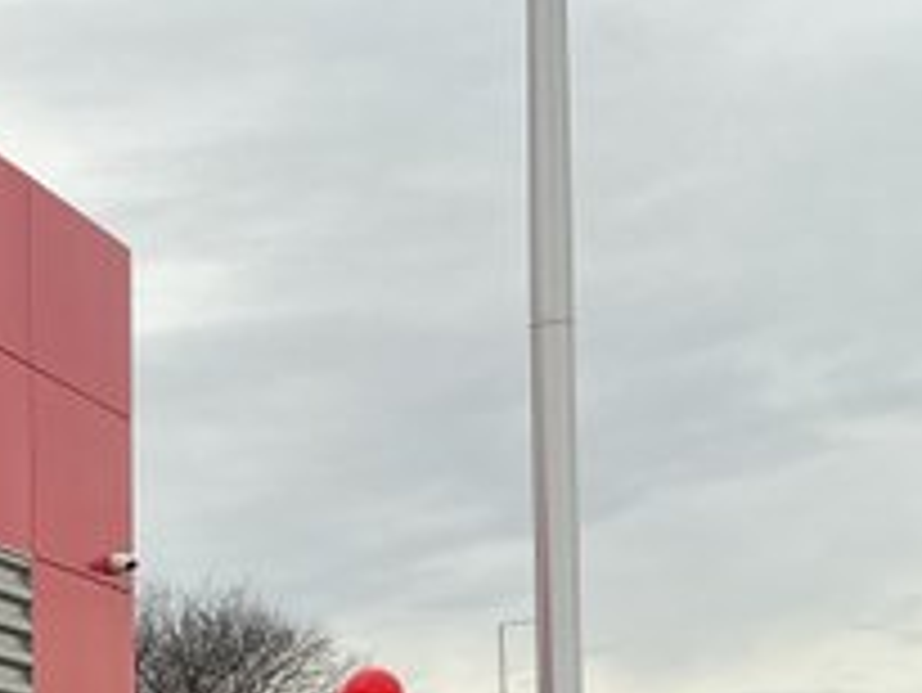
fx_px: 2718
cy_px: 801
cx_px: -445
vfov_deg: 14.1
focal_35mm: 102
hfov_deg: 17.4
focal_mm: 3
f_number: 1.8
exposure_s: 1/145
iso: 20
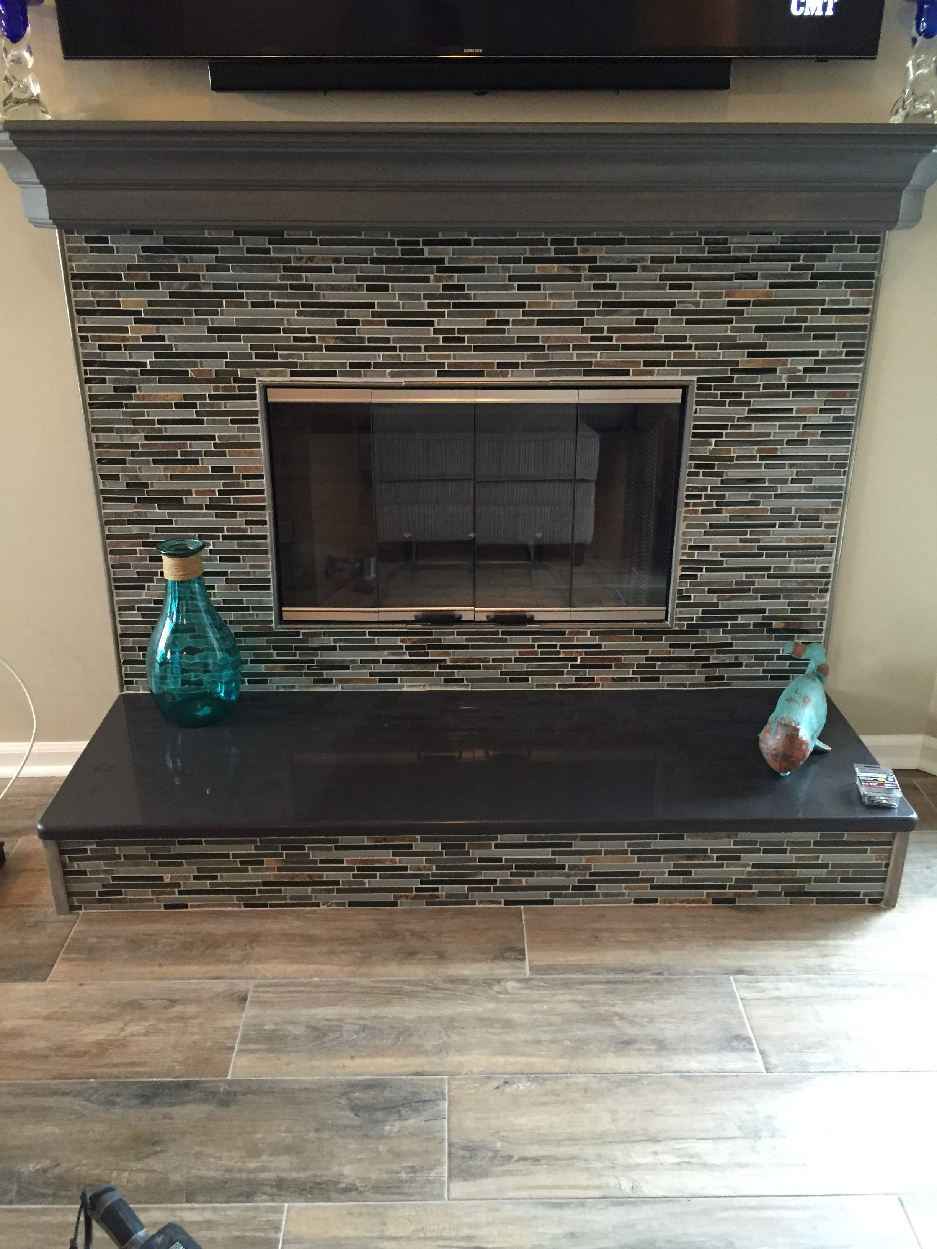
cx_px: 468
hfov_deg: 48.2
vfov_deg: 61.7
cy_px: 624
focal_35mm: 29
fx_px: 1047
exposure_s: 1/30
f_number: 2.2
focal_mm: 4.15
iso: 250
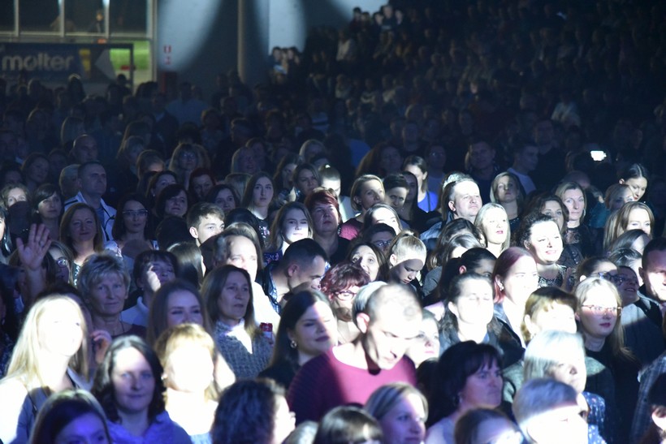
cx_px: 333
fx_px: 2072
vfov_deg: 12.2
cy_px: 222
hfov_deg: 18.3
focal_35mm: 112
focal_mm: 112
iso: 10000
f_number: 4
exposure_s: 1/125
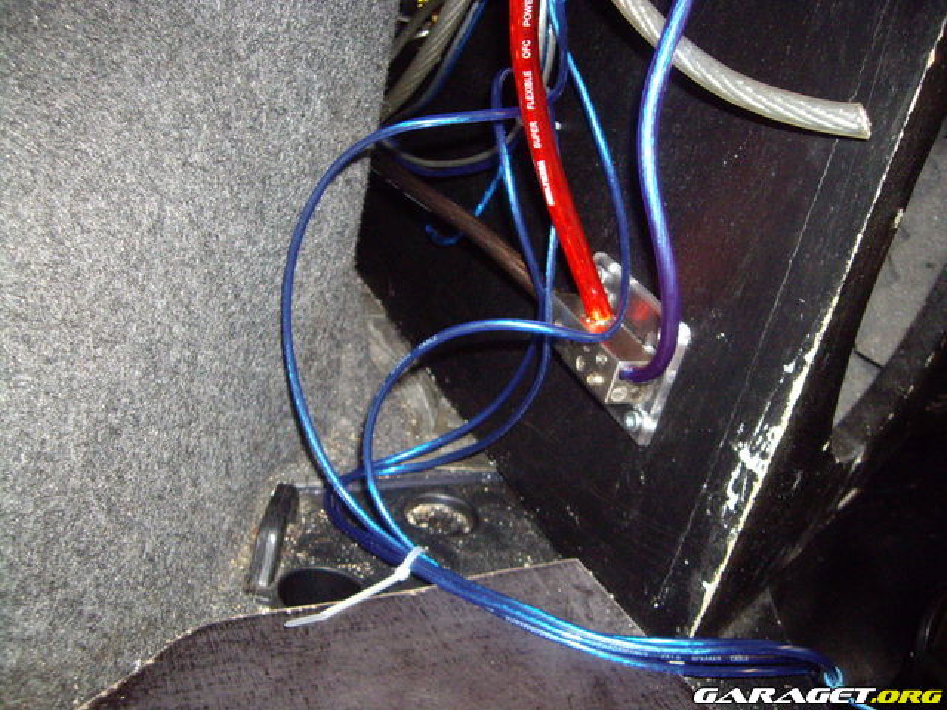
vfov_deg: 37.7
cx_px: 474
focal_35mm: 38
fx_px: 1040
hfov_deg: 49.0
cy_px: 355
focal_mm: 6.2
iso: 400
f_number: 2.7
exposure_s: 1/40
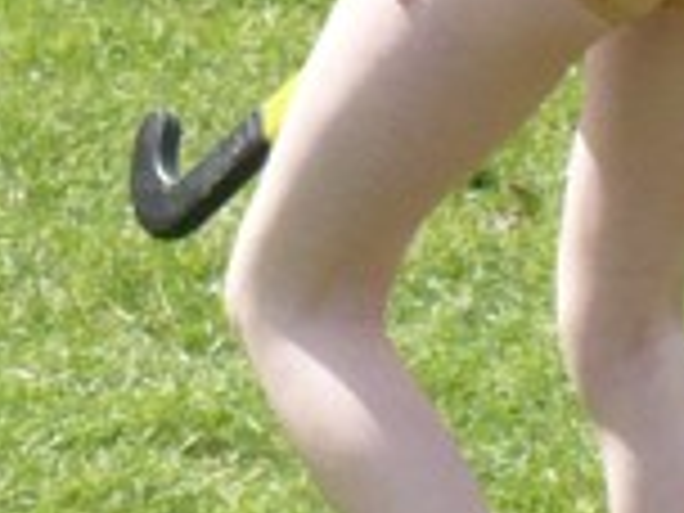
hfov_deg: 6.8
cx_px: 504
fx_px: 5790
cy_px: -374
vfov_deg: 5.0
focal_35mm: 293
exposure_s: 1/800
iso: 100
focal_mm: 6.1
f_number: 2.8
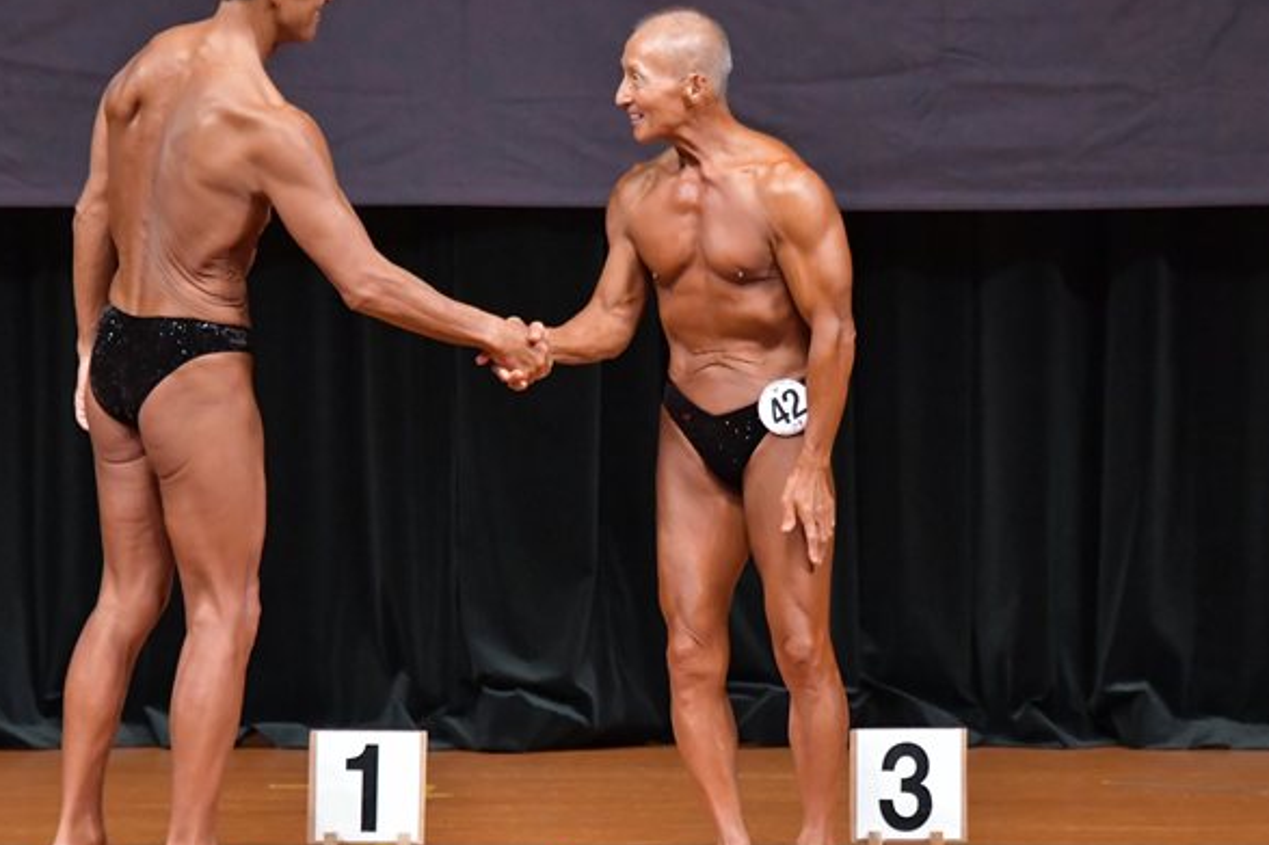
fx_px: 13249
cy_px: 460
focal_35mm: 376
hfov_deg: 5.5
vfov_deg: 3.7
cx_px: 721
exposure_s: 1/400
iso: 6400
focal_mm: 190
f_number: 5.6
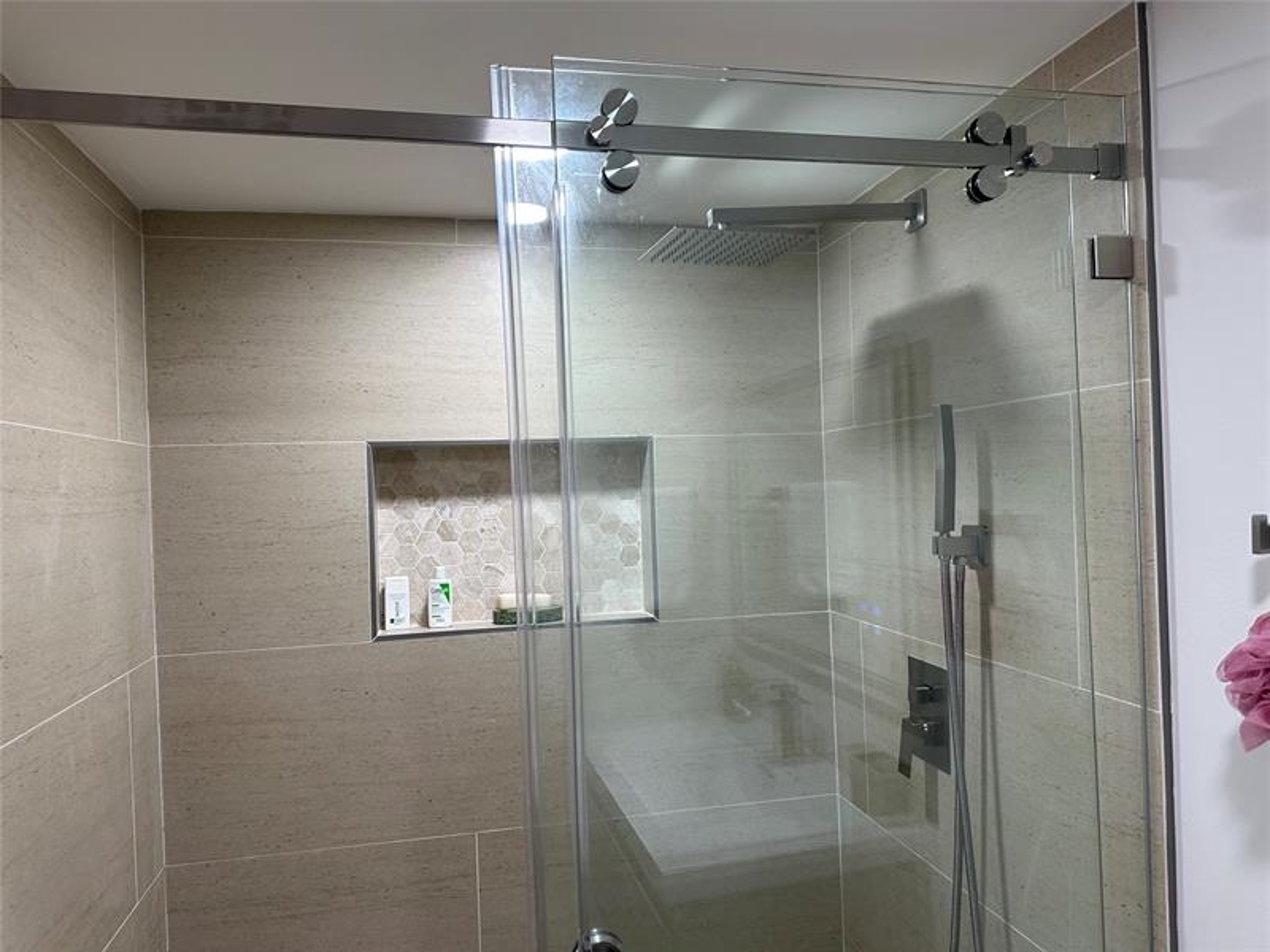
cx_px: 635
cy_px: 476
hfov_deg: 71.6
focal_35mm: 24
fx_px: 881
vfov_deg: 56.8
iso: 160
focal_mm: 6.86
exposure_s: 1/120
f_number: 1.78
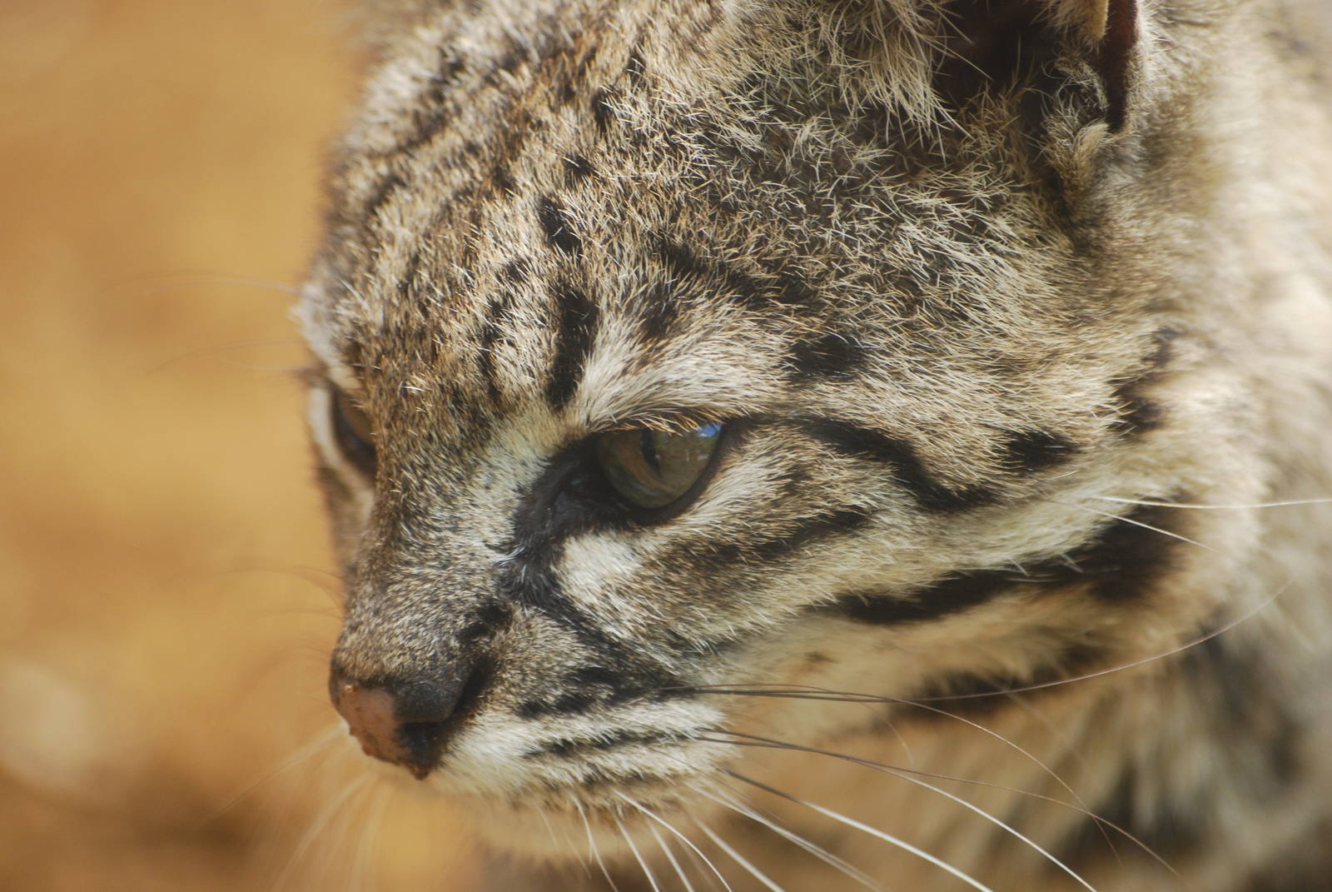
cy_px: 446
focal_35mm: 330
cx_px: 666
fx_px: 12224
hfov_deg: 6.2
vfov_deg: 4.2
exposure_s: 1/200
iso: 400
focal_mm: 220
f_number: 5.3
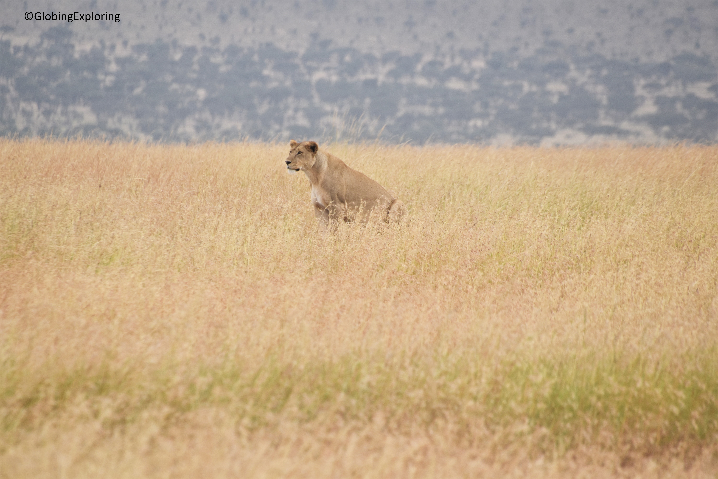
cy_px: 240
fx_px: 11966
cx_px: 359
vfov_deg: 2.3
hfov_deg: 3.4
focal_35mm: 600
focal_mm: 400
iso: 250
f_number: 8
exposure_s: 1/250
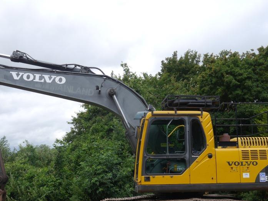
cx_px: 129
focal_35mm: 47
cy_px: 139
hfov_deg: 40.4
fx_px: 364
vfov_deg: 30.6
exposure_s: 1/320
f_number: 7.1
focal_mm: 16
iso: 160
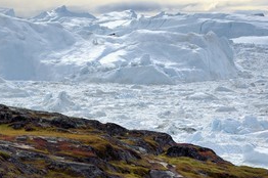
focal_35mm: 193
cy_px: 61
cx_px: 92
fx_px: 1435
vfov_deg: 7.1
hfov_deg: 10.7
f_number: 11
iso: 200
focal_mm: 120
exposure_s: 1/400
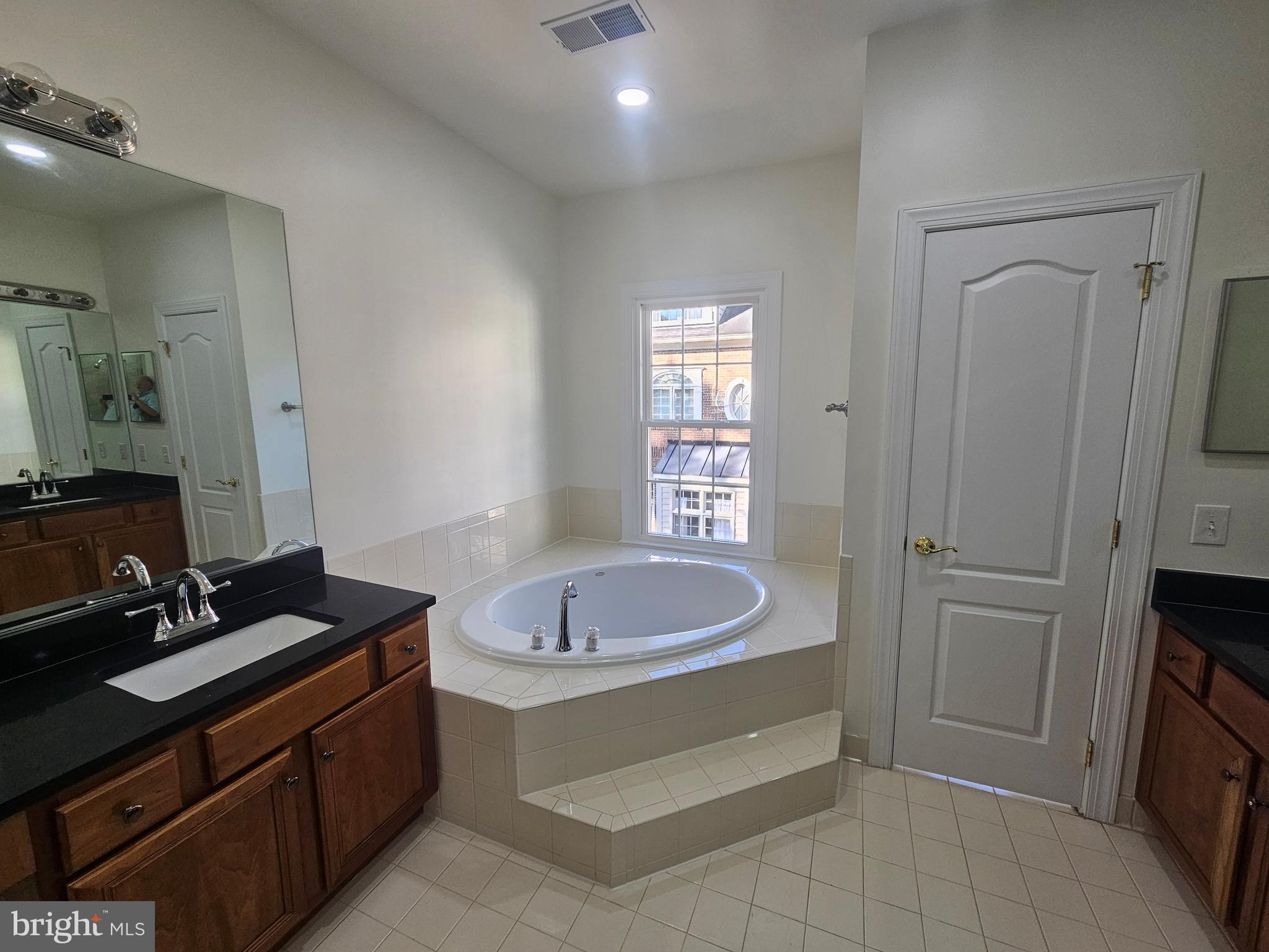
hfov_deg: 106.2
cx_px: 634
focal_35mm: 13
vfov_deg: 89.9
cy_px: 476
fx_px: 477
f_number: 2.2
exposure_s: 1/120
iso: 80
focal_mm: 2.2
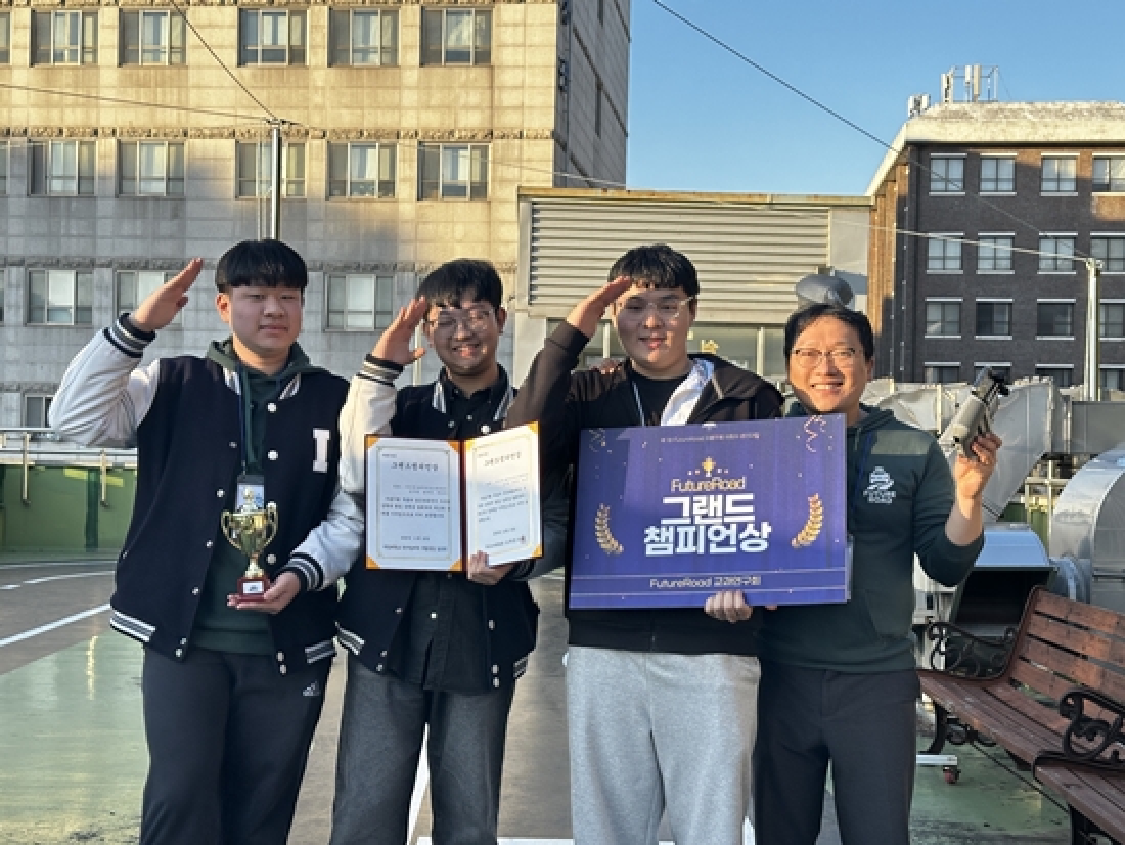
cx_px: 562
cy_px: 422
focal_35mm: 48
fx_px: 1561
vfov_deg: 30.3
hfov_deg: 39.6
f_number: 1.78
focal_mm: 6.86
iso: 64
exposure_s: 1/919
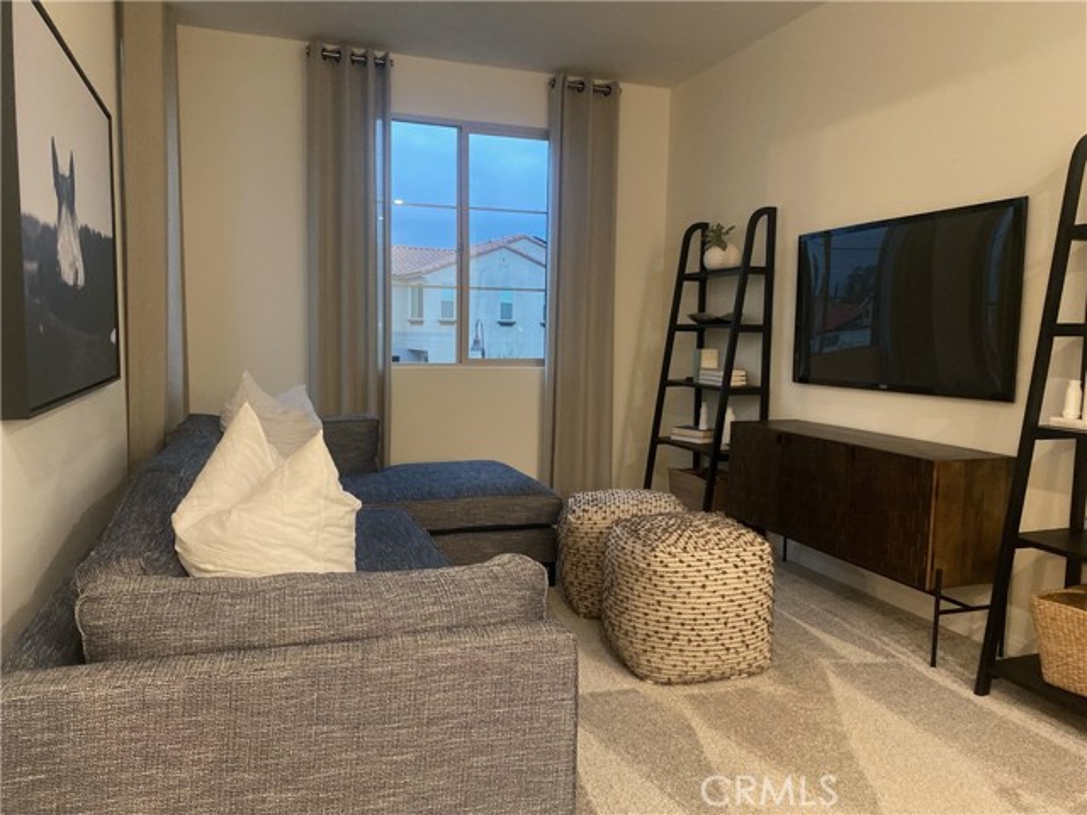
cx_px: 544
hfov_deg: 67.3
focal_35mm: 26
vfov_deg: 53.1
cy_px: 408
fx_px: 816
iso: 320
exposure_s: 1/40
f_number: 1.8
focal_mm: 4.25
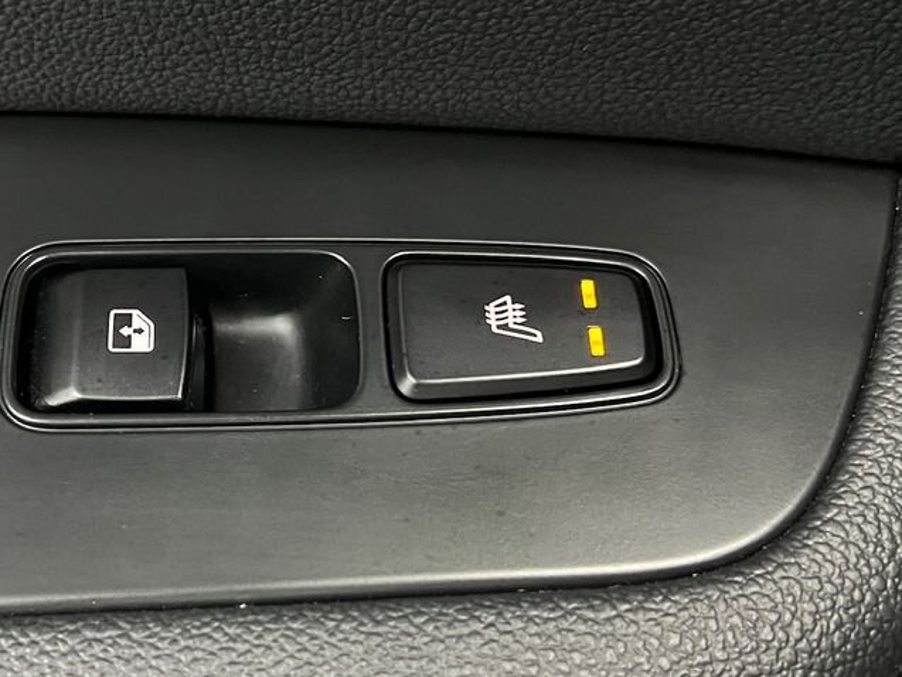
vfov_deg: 29.7
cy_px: 306
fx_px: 1277
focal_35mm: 49
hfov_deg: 38.4
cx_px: 295
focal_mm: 5.7
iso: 500
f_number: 1.5
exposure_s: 1/25
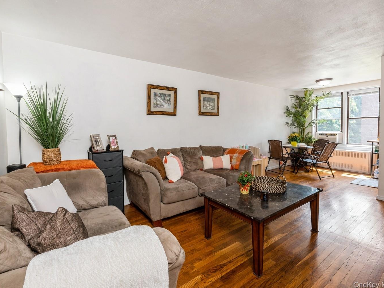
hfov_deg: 94.1
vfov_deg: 78.1
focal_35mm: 16
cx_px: 170
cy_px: 138
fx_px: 178
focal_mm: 14
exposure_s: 1/8
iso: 200
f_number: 11
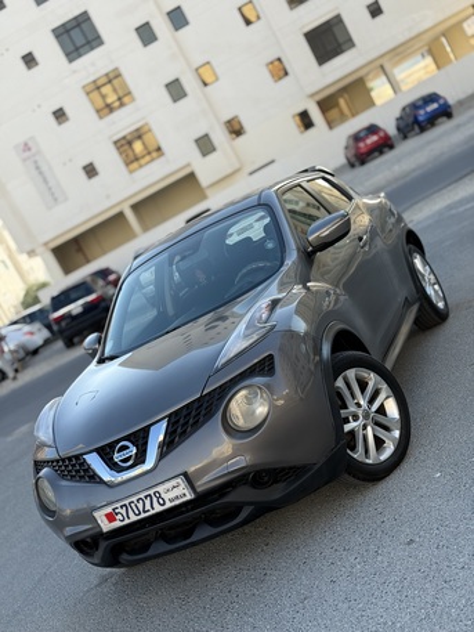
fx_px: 876
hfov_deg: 30.3
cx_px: 237
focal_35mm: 48
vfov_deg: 39.6
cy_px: 316
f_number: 1.78
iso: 64
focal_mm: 6.76
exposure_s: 1/1070
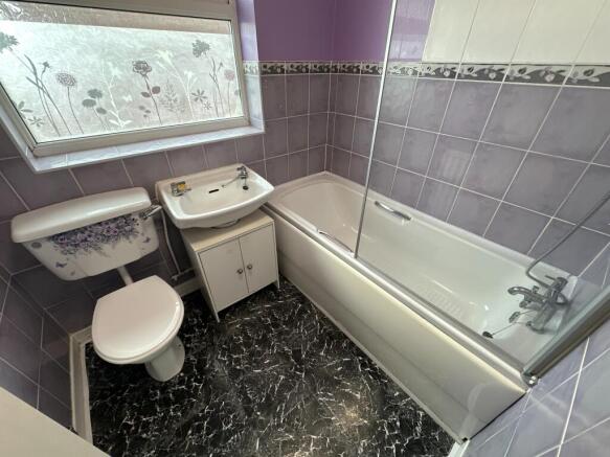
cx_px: 305
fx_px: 247
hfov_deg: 102.1
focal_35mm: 14
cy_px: 228
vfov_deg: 85.7
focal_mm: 2.22
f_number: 2.2
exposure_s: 1/100
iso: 200
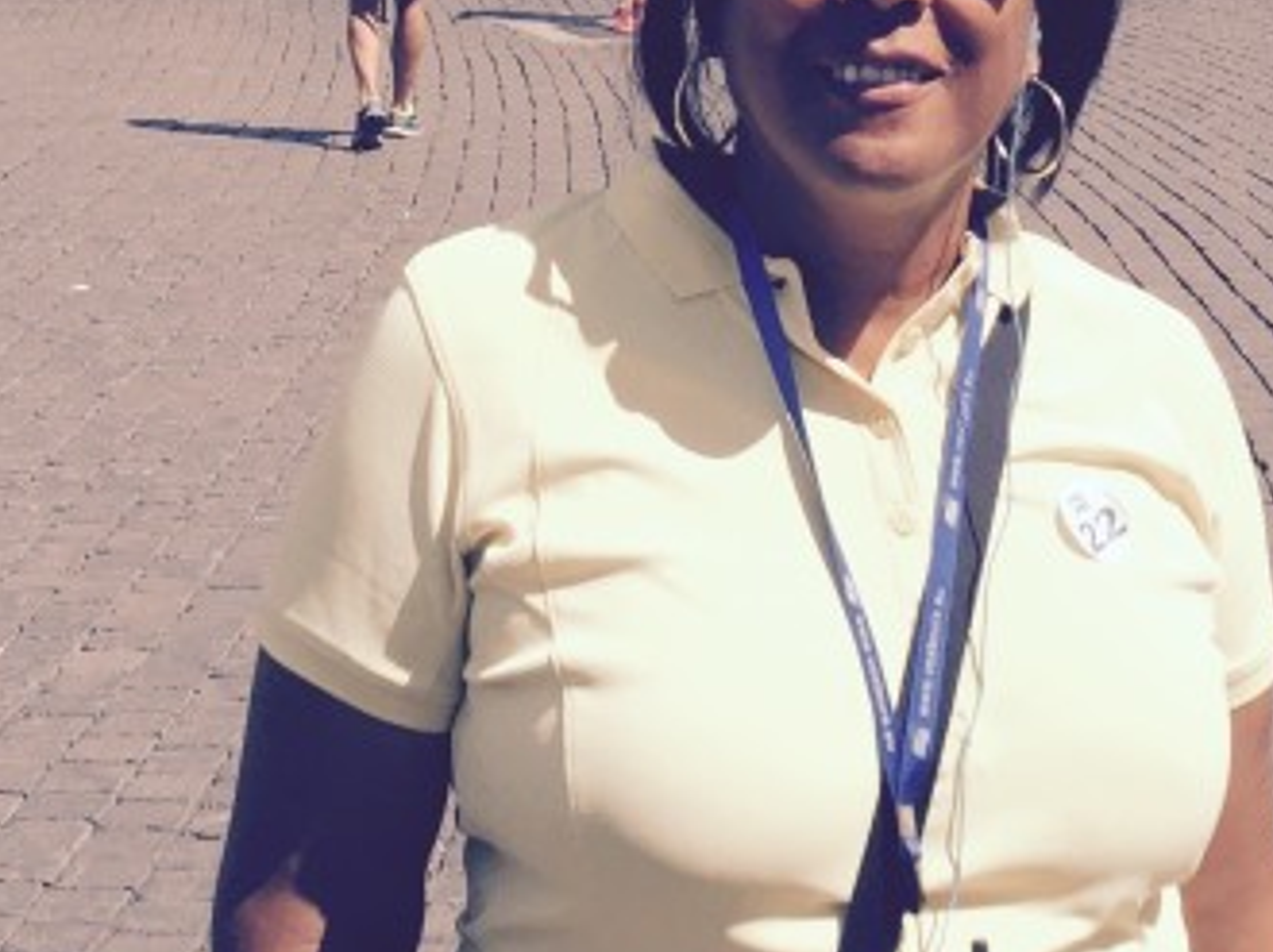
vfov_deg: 15.4
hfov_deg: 21.7
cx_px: 826
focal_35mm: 90
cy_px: -362
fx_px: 3307
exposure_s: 1/1883
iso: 32
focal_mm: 4.15
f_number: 2.2
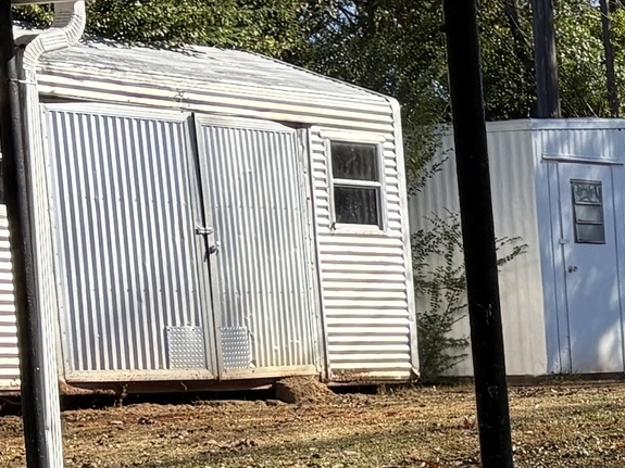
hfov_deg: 13.0
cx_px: 1090
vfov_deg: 10.3
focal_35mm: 139
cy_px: 742
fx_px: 2509
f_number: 1.6
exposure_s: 1/2639
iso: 64
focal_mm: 5.96
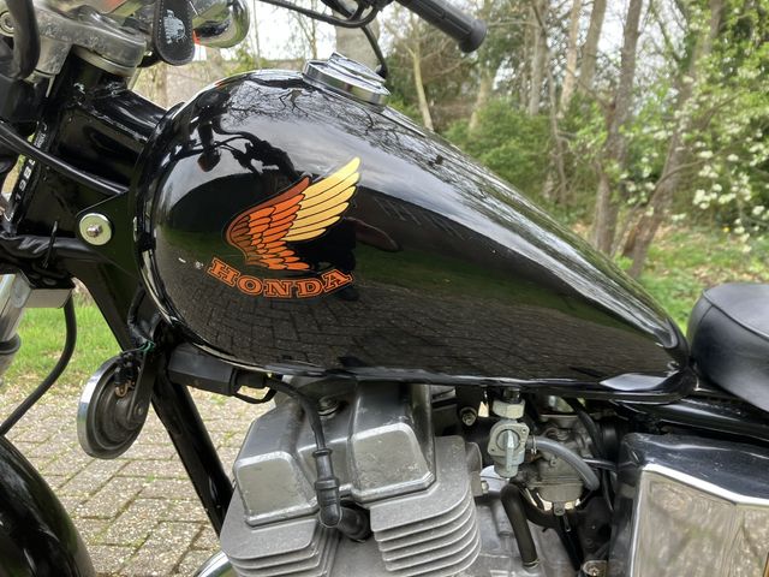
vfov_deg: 49.7
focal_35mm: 28
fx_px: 622
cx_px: 384
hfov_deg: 63.4
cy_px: 288
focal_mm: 3.99
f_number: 1.8
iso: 32
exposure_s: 1/121
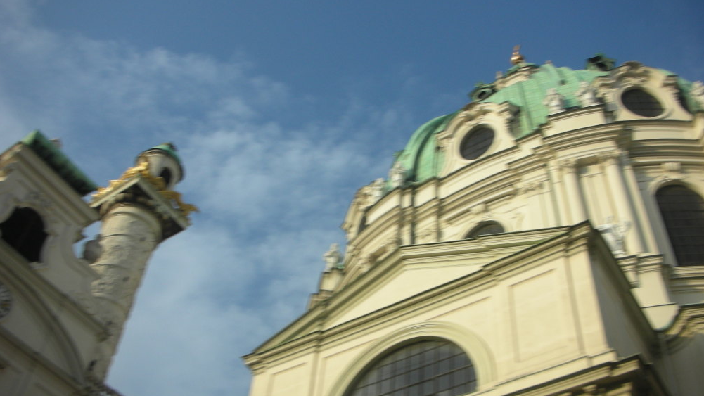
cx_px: 347
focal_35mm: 39
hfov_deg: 51.6
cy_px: 212
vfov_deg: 30.4
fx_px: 728
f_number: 8.5
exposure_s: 1/80
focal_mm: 5.8
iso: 50
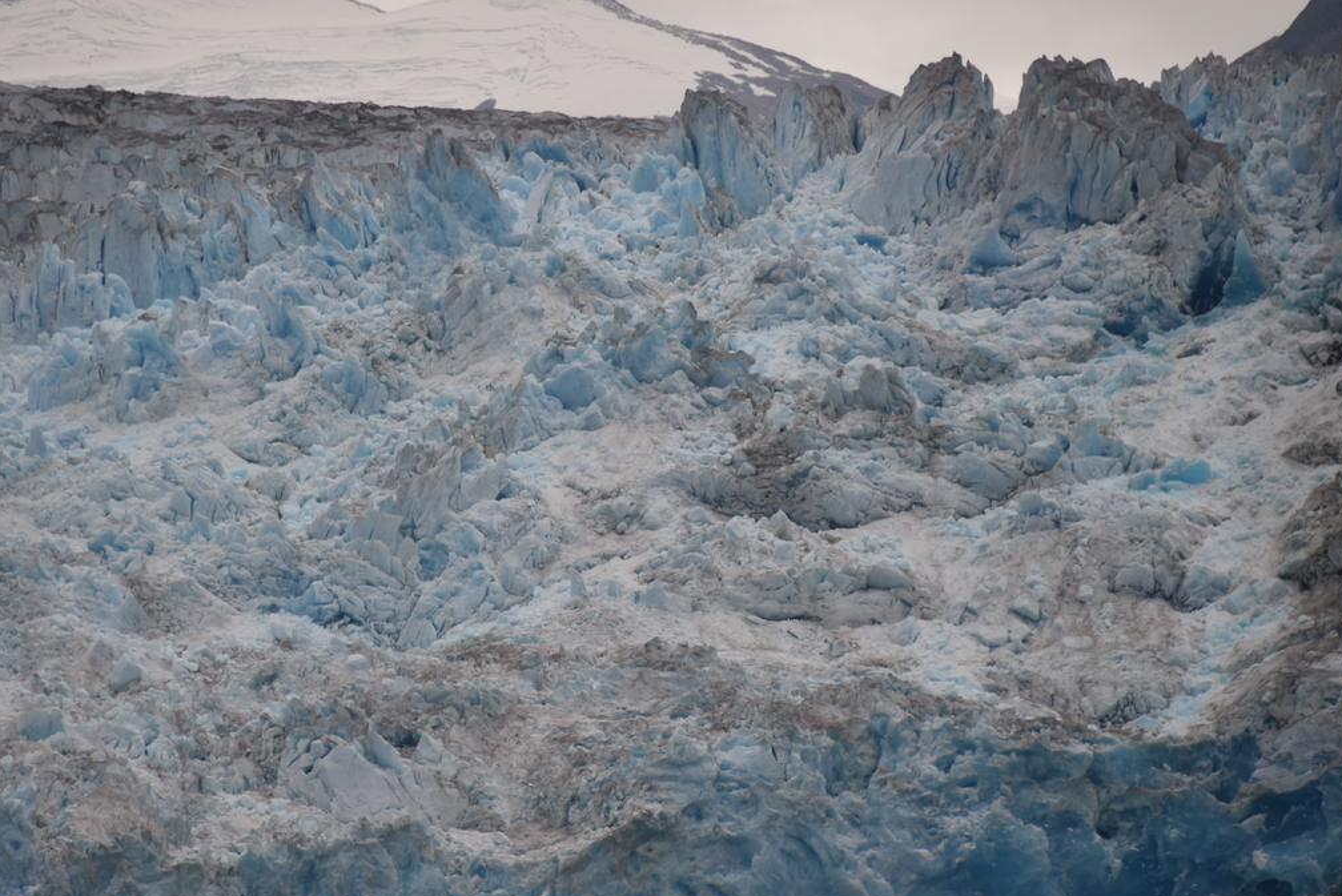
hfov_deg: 7.1
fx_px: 10889
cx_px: 572
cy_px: 514
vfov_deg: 4.7
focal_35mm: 292
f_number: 5.6
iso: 450
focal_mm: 230
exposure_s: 1/500
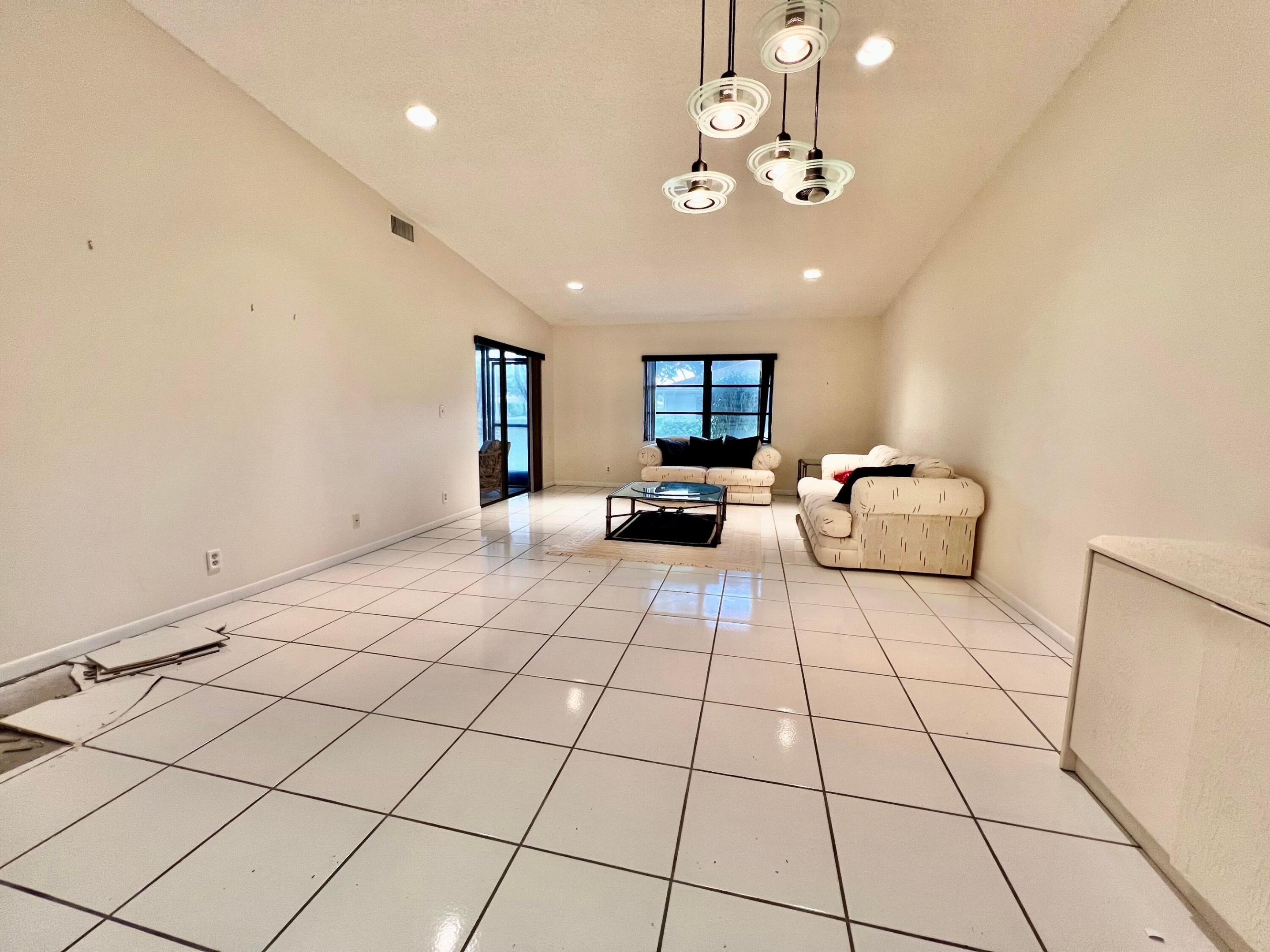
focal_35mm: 13
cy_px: 476
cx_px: 635
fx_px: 477
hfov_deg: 106.2
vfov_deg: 89.9
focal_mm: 1.57
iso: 125
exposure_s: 1/60
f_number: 1.8
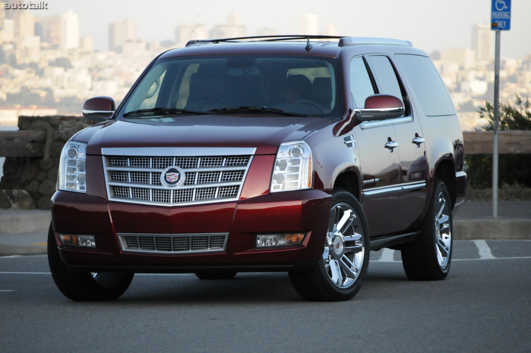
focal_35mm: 248
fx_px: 3647
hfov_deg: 8.3
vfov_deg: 5.5
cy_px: 176
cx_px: 266
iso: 2000
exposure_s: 1/2500
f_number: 5.3
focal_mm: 165
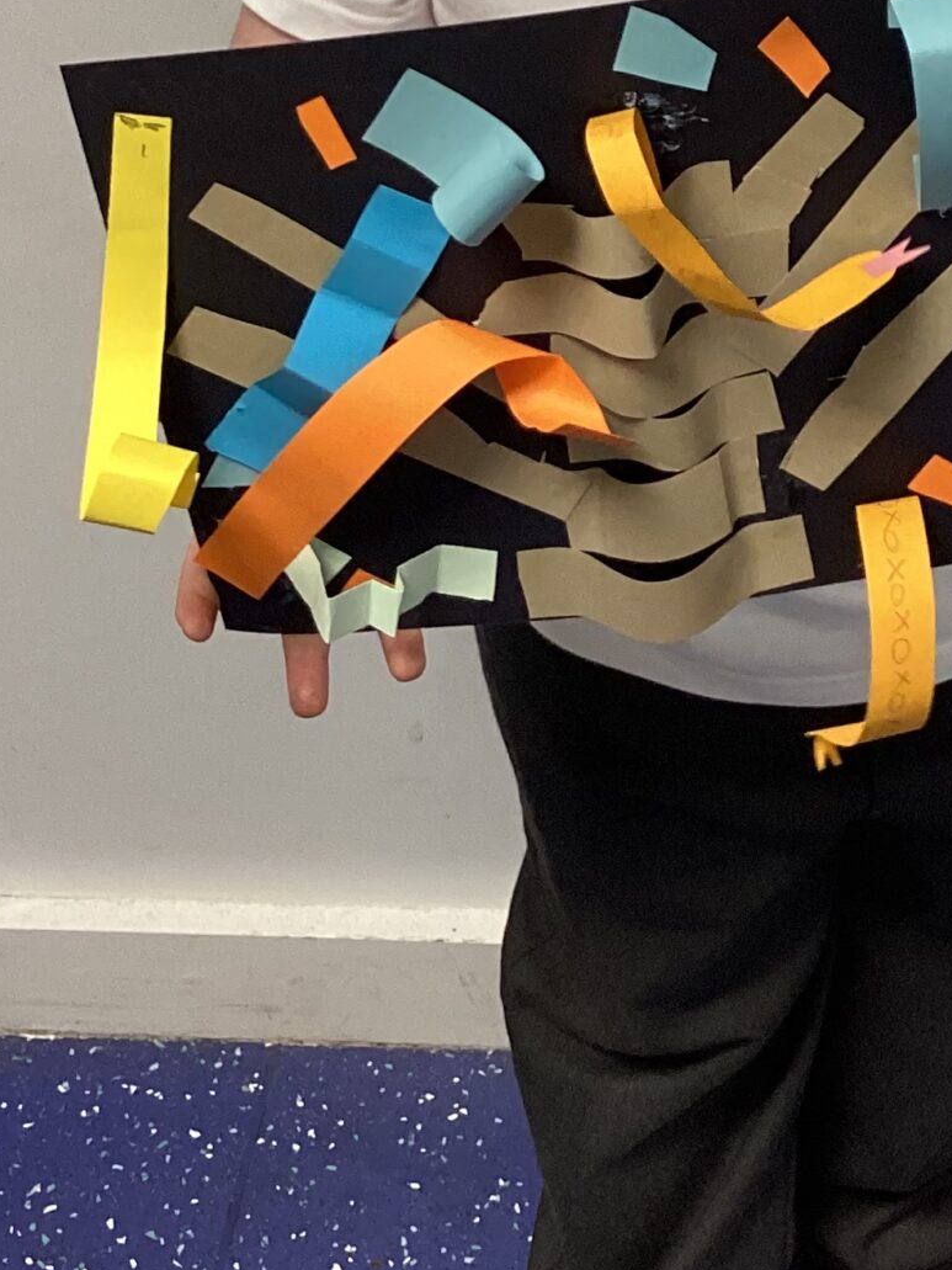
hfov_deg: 18.9
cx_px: 801
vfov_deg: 24.6
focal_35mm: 77
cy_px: 111
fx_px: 2824
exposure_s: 1/50
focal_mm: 3.3
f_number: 2.4
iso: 160
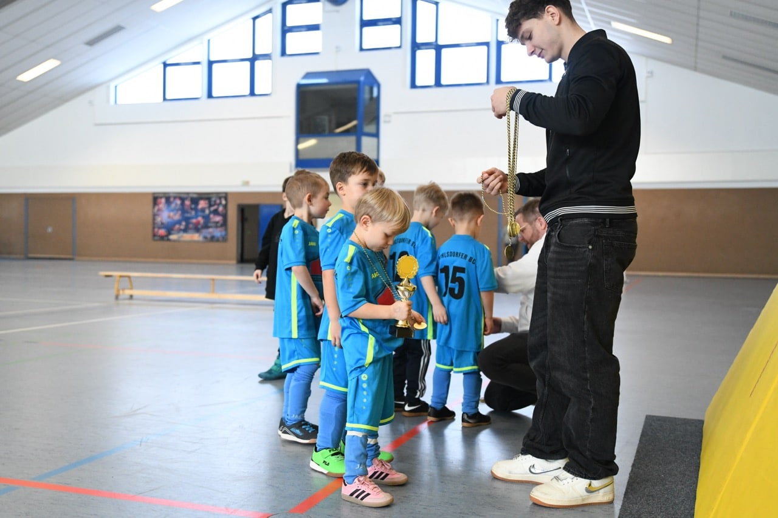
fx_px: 821
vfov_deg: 35.0
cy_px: 259
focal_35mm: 38
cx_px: 389
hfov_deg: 50.7
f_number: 2.8
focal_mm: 38
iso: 5000
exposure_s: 1/640
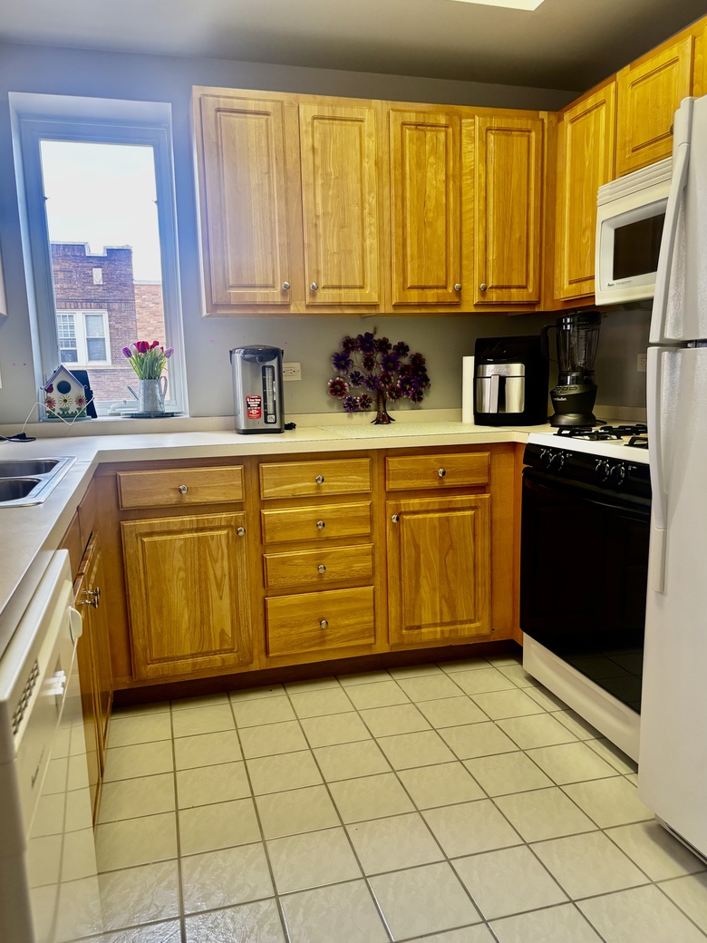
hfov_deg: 51.4
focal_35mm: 27
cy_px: 488
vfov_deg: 65.3
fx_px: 735
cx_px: 354
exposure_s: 1/60
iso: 125
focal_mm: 5.96
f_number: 1.6
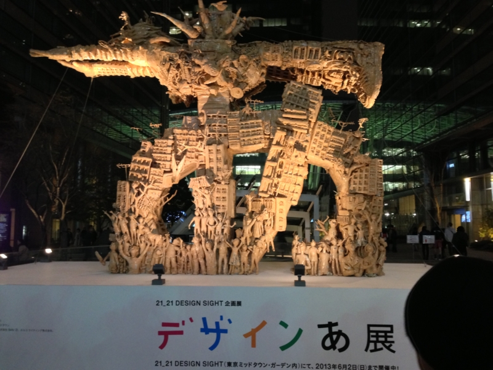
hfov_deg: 55.4
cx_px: 246
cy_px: 185
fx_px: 470
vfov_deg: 42.9
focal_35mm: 33
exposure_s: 1/15
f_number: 2.4
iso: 400
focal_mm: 4.13
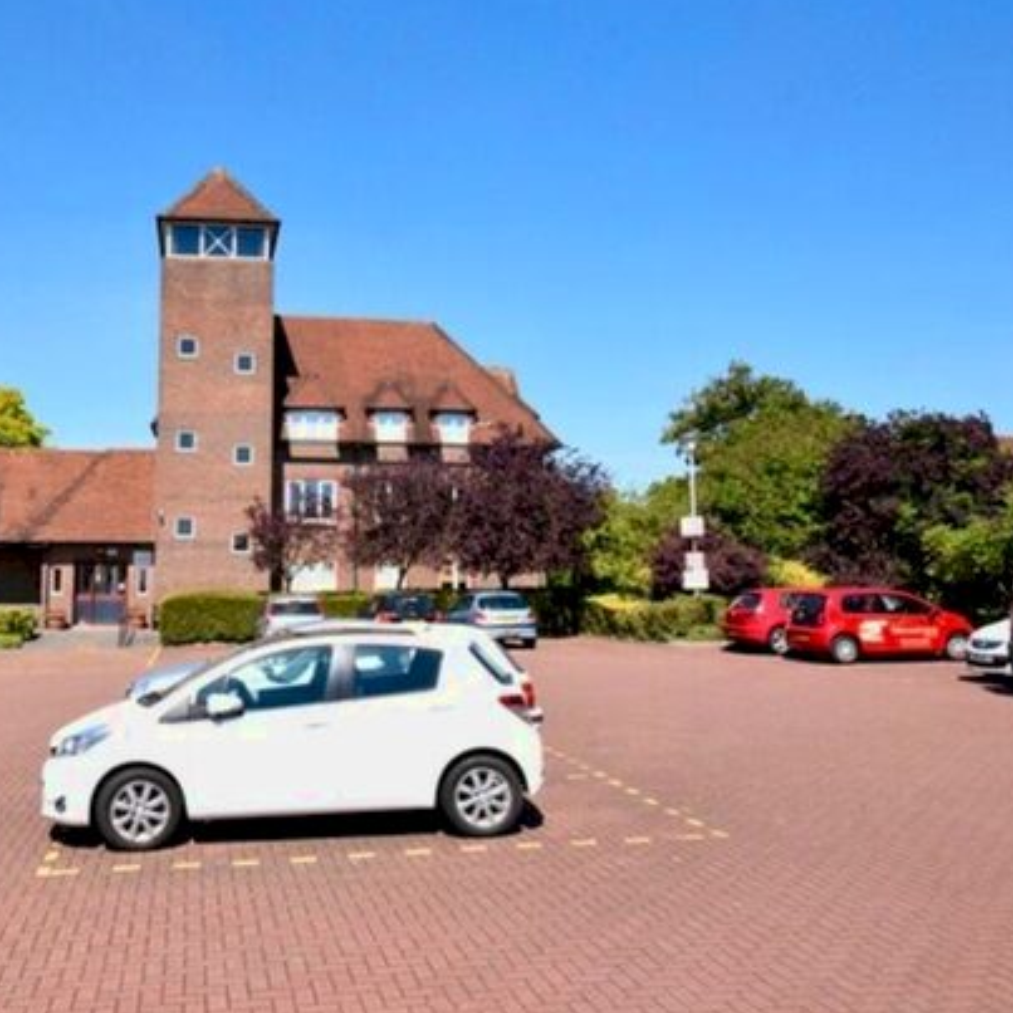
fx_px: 1026
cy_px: 446
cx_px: 322
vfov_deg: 52.4
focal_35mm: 31
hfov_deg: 51.4
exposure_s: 1/2500
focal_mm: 14
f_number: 20
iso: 5000
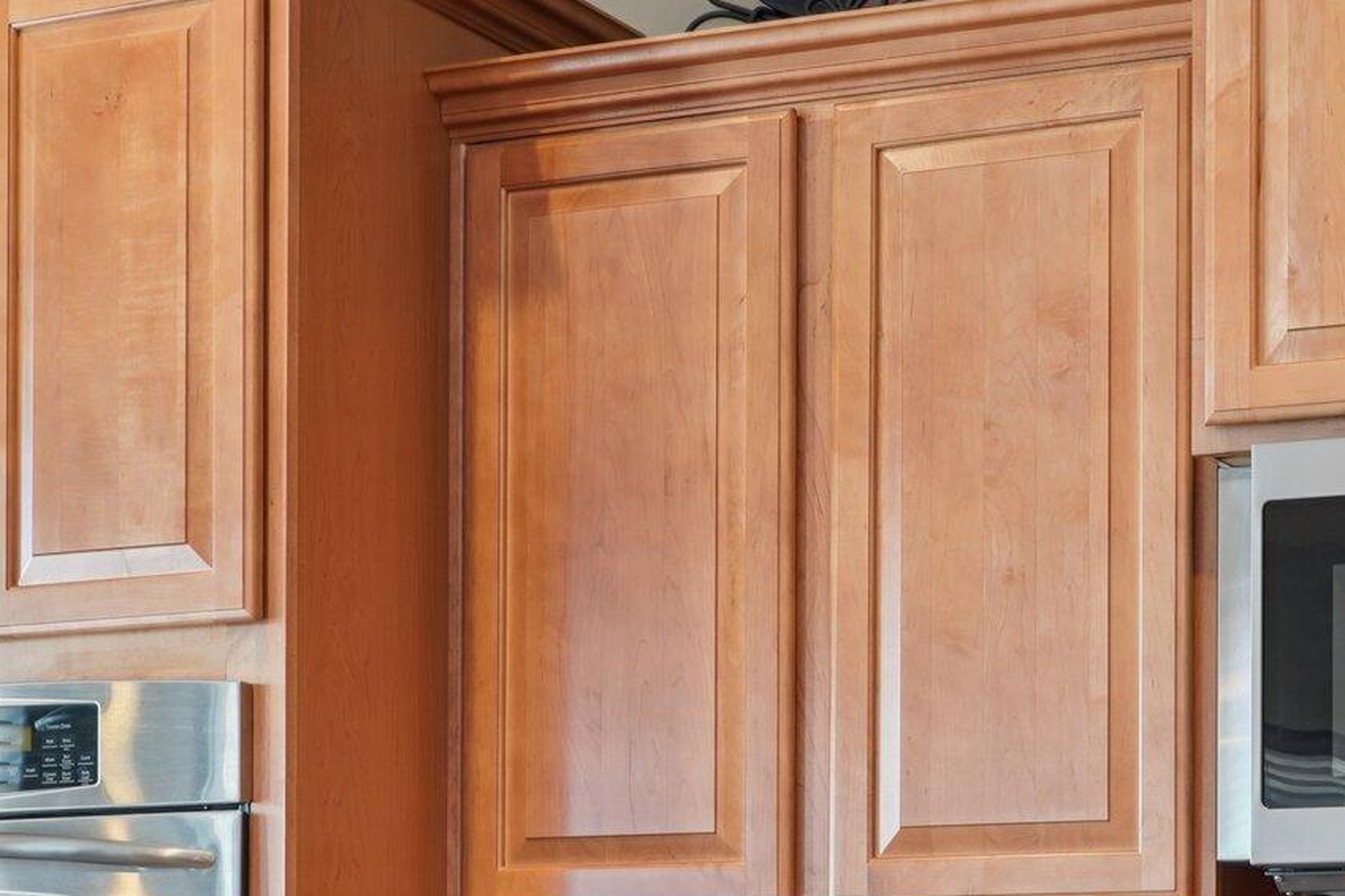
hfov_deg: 23.9
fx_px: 3108
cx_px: 1133
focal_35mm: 83
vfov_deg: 16.0
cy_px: 979
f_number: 8
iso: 400
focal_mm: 34.5
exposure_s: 1/3.33
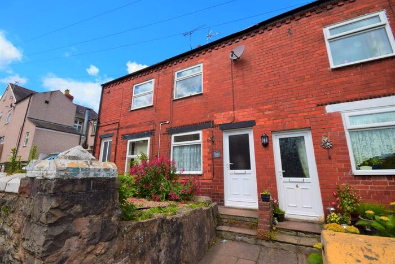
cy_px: 132
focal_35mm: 15
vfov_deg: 77.4
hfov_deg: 100.4
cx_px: 198
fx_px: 165
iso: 400
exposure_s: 1/400
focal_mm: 10
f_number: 11
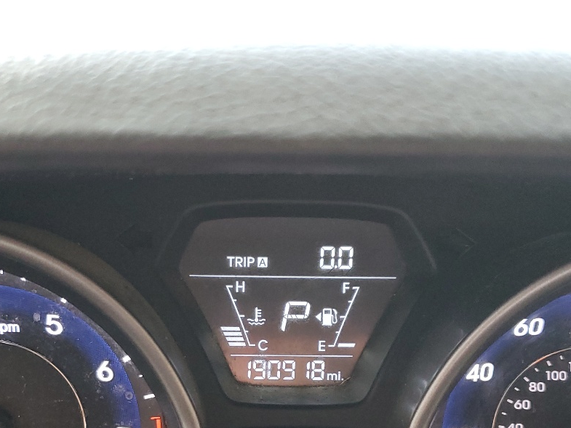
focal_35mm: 53
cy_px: 369
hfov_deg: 36.1
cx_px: 258
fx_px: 874
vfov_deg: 26.8
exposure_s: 1/60.2
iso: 124
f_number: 1.5
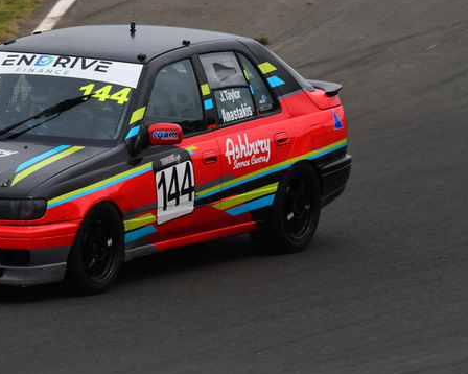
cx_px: 51
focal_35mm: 1258
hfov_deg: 1.5
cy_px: 123
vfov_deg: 1.2
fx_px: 17417
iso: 400
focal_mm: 500
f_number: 11
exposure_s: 1/640
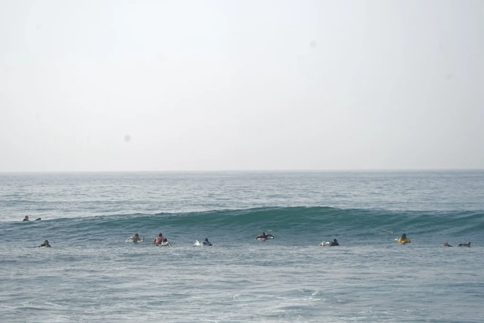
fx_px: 2931
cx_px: 242
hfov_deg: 9.4
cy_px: 162
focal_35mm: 218
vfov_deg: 6.3
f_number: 5.6
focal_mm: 218
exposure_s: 1/160
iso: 50
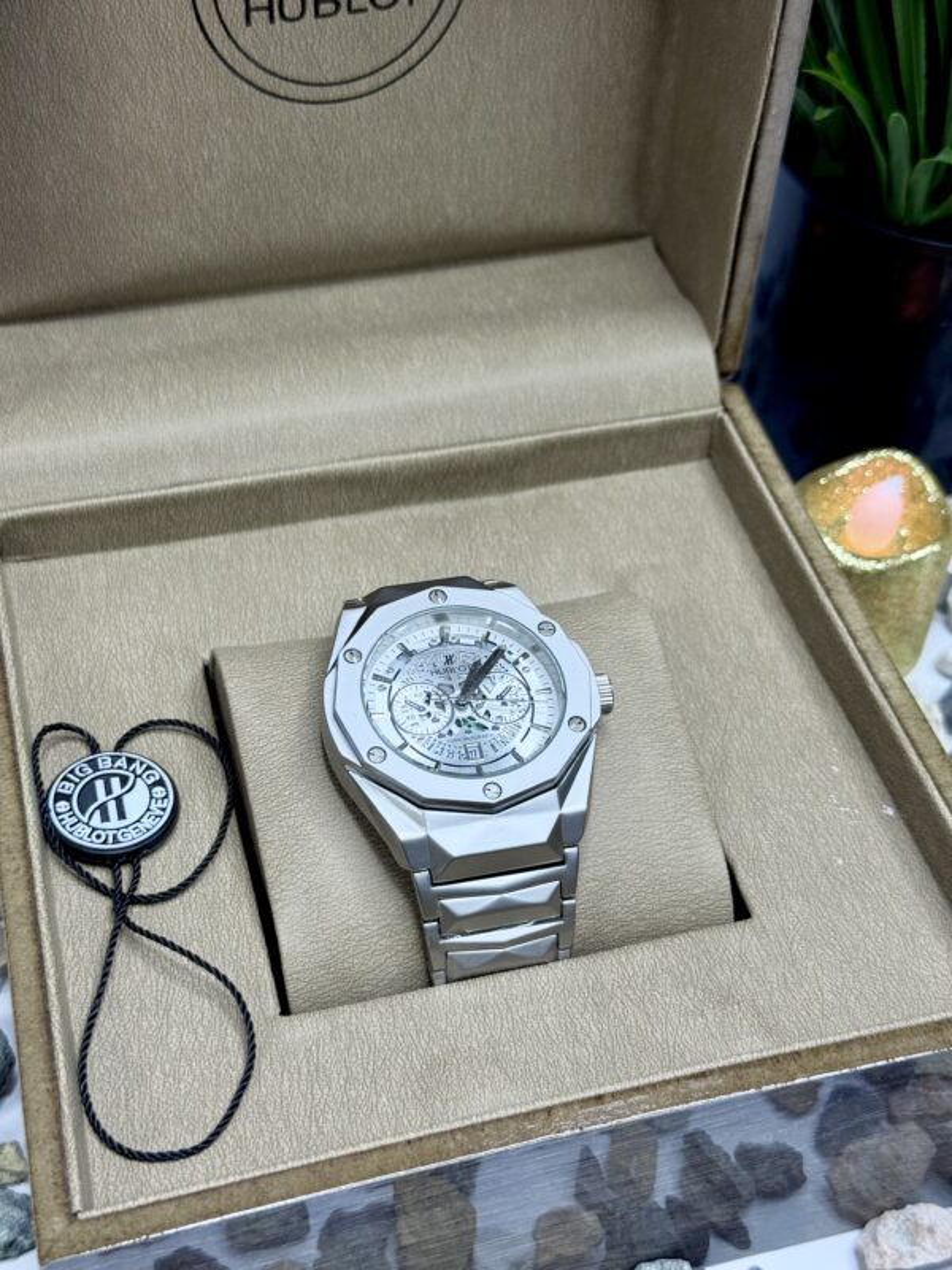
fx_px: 1760
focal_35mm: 48
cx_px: 476
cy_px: 635
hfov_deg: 30.3
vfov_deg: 39.7
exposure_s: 1/50
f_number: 1.78
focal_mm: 6.76
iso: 64
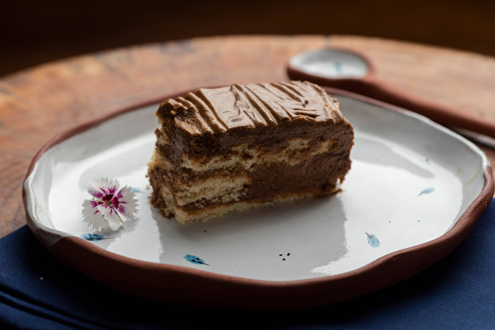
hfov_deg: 19.5
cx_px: 248
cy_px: 165
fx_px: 1444
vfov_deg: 13.1
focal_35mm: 105
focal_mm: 105
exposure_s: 1/250
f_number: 7.1
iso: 100
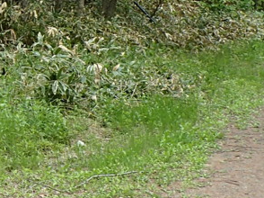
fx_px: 831
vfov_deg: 13.4
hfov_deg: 14.7
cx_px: -271
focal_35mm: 109
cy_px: 0
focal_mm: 4.5
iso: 100
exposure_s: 1/250
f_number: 2.8
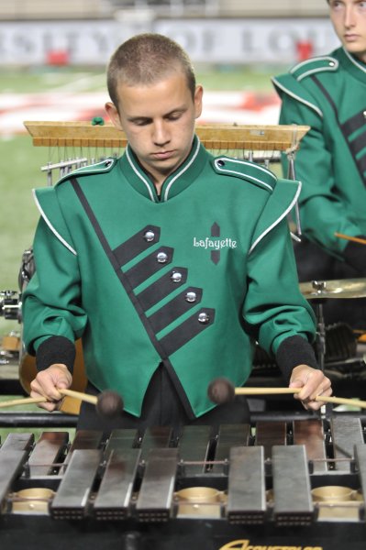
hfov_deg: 11.4
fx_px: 1833
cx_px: 183
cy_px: 275
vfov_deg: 17.1
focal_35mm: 120
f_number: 2.8
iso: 800
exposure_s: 1/125
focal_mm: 80
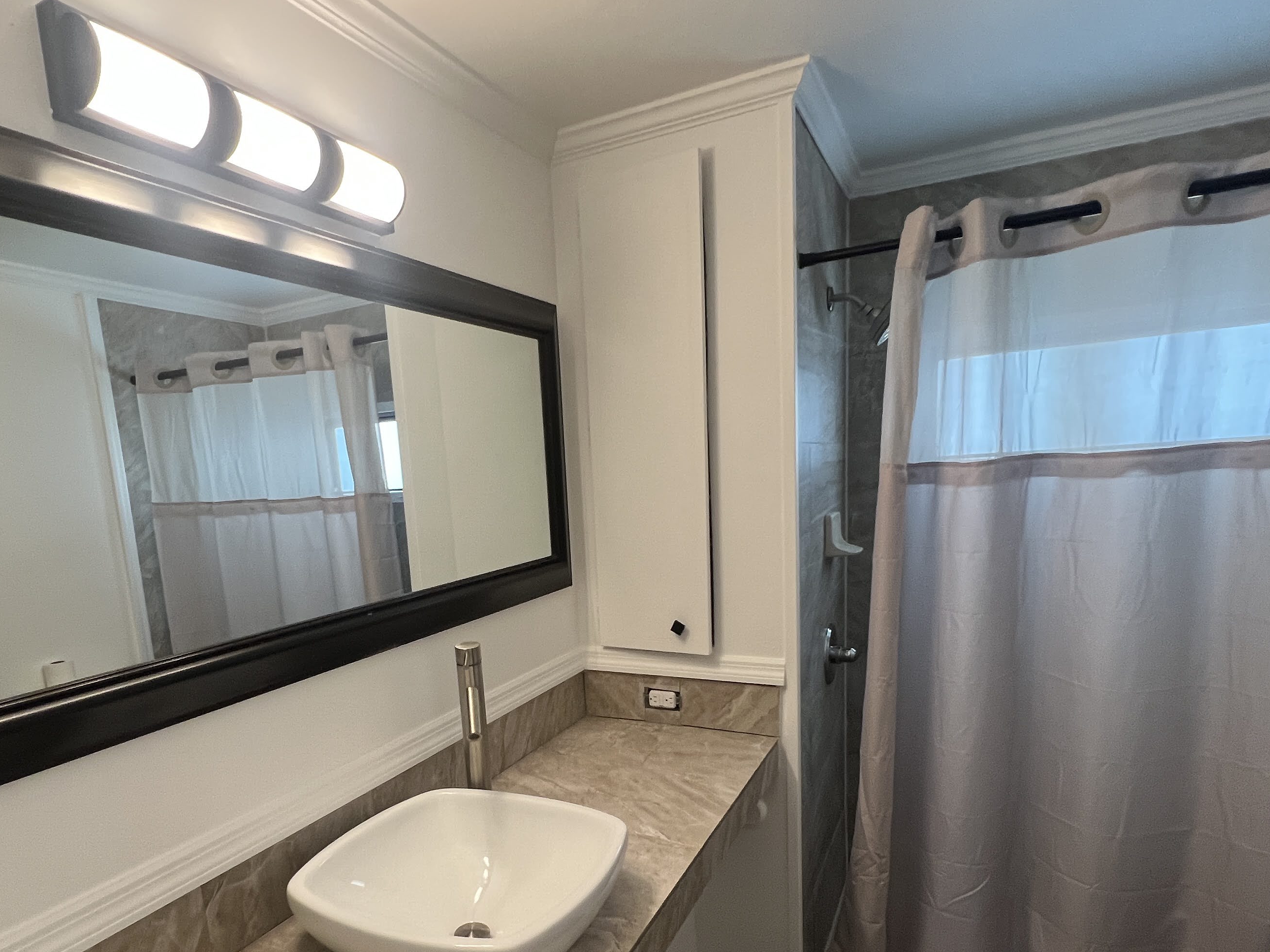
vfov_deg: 64.4
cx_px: 547
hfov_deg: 81.3
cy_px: 628
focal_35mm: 20
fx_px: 734
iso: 200
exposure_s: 1/120
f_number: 1.8
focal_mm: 1.57
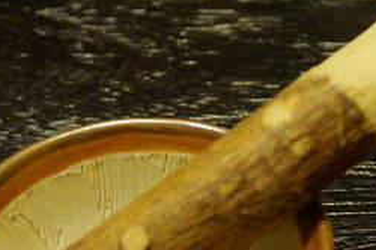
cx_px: 219
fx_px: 1014
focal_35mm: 97
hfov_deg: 21.0
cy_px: 188
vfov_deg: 14.0
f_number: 4
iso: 3200
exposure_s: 1/13
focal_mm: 27
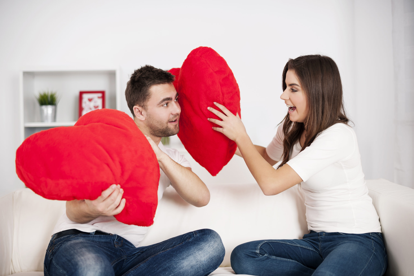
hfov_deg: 39.6
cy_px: 138
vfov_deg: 27.0
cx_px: 207
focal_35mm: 50
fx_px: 575
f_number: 2.2
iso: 100
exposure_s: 1/100
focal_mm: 50
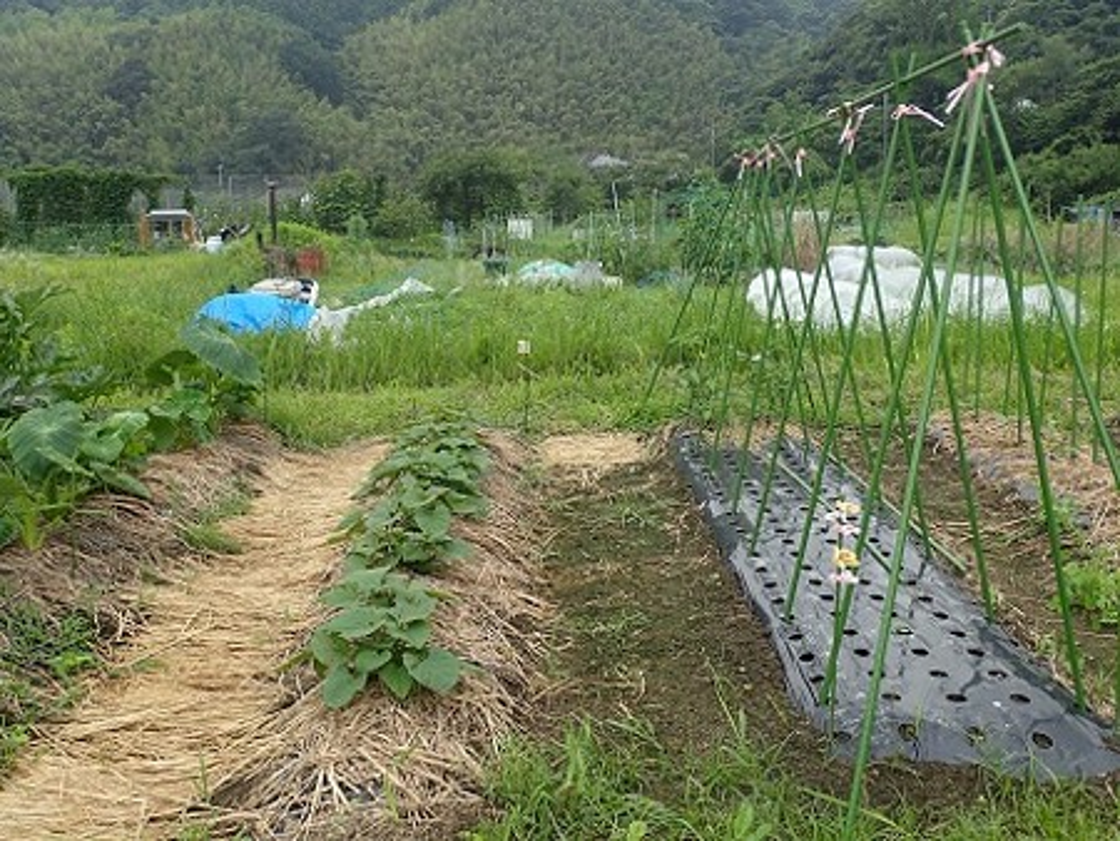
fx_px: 1133
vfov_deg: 40.7
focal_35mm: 35
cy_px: 420
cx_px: 560
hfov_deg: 52.6
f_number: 3.5
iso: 100
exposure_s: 1/160
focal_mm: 6.42
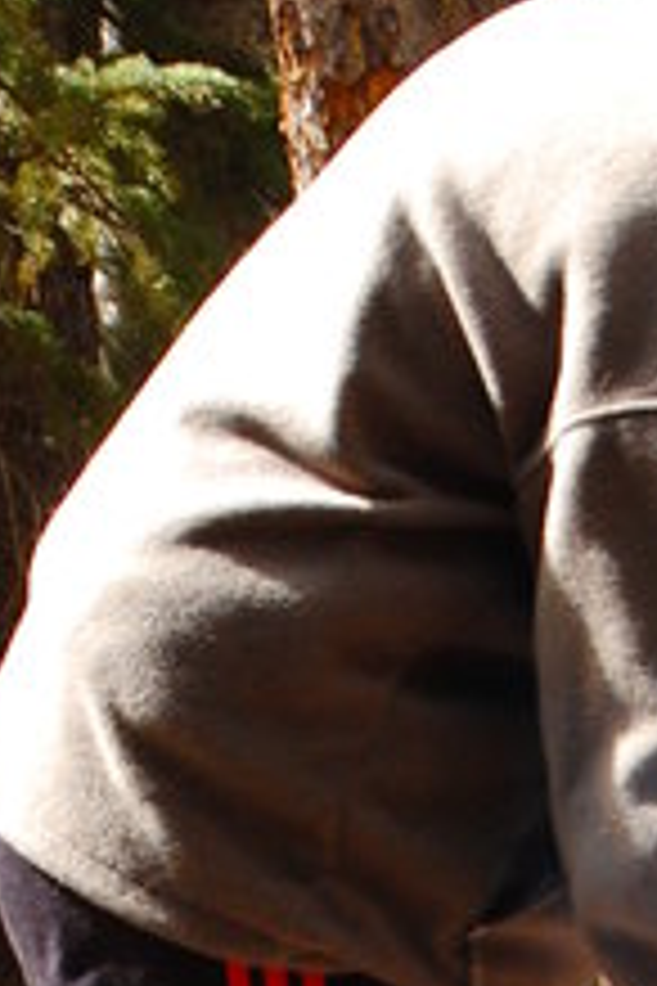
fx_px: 9608
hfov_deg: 3.9
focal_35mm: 351
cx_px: 704
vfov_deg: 5.8
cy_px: 1481
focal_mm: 50
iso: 400
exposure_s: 1/200
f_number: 7.1
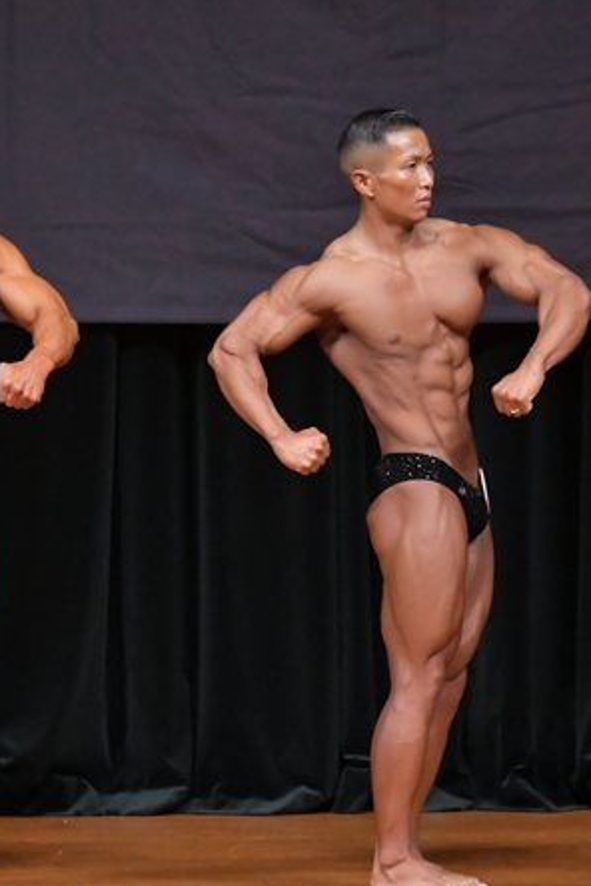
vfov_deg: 4.4
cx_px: 340
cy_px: 473
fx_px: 11597
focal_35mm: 471
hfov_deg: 2.9
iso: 5000
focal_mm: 180
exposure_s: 1/400
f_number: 5.6
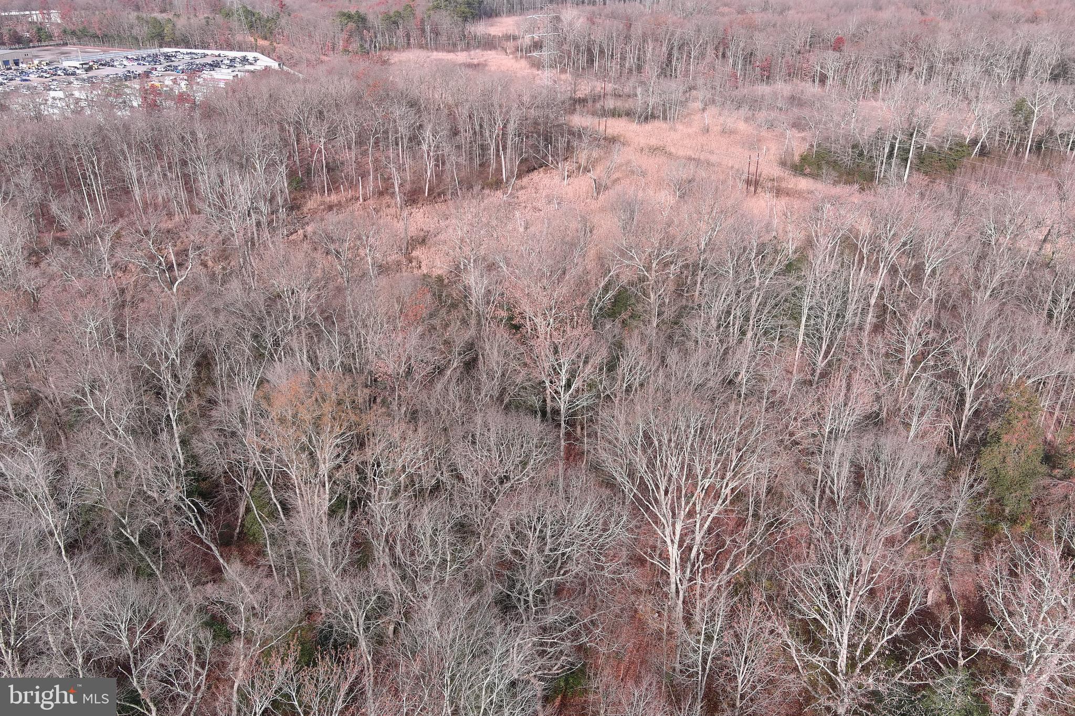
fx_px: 866
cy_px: 358
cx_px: 538
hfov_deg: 63.7
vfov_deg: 44.9
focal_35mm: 29
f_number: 2.8
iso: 100
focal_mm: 10.57
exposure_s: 1/500
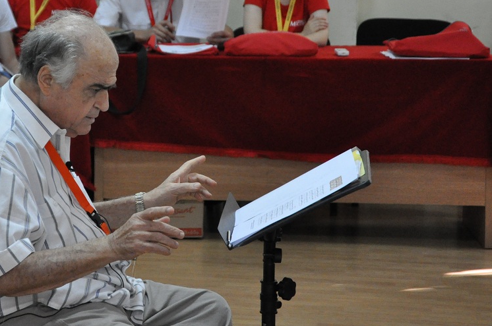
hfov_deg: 14.6
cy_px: 87
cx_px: 131
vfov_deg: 9.8
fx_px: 1910
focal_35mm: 140
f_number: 5
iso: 2500
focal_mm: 58
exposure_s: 1/60
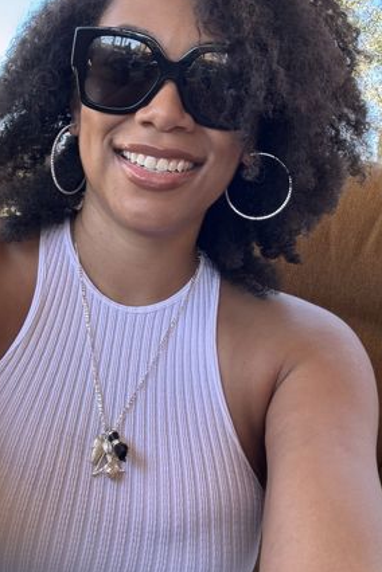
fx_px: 684
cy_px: 249
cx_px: 120
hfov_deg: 30.9
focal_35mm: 43
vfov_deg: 45.3
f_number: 1.9
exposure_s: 1/77
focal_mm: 2.69
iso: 80
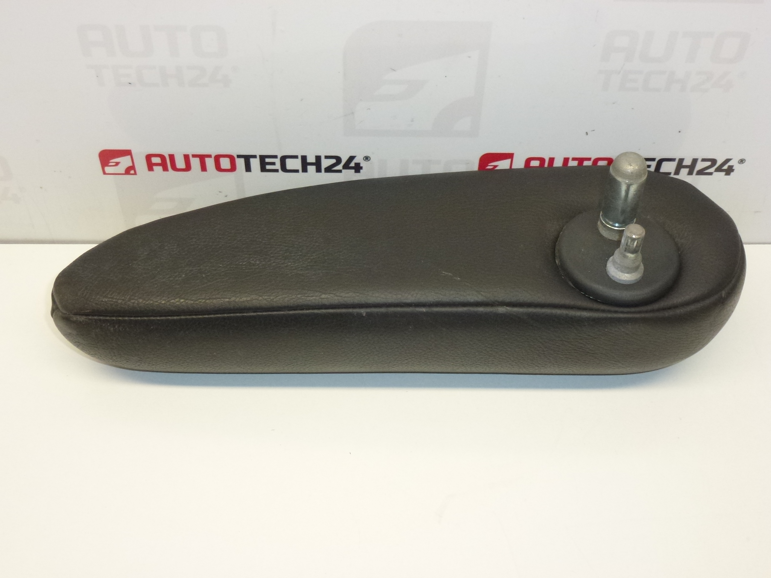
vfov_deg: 35.1
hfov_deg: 45.8
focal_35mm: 41
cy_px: 289
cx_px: 386
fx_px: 913
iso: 400
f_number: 3.9
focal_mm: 7.4
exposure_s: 1/160
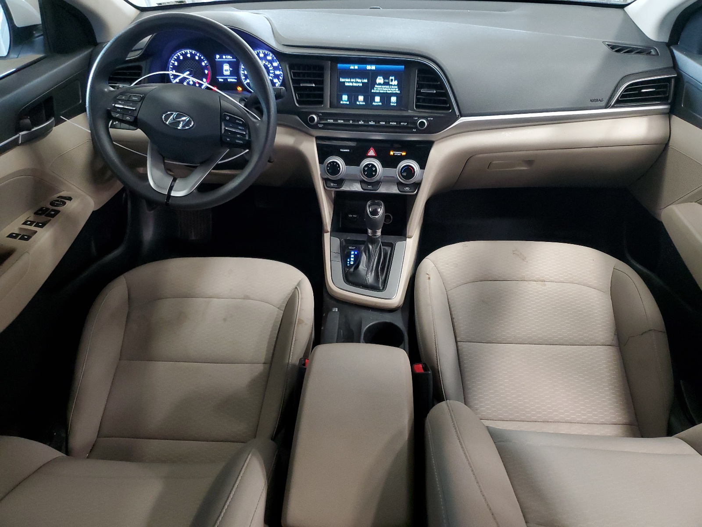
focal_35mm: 26
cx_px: 351
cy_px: 264
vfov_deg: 53.1
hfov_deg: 67.3
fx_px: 527
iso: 306
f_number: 1.5
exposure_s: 1/17
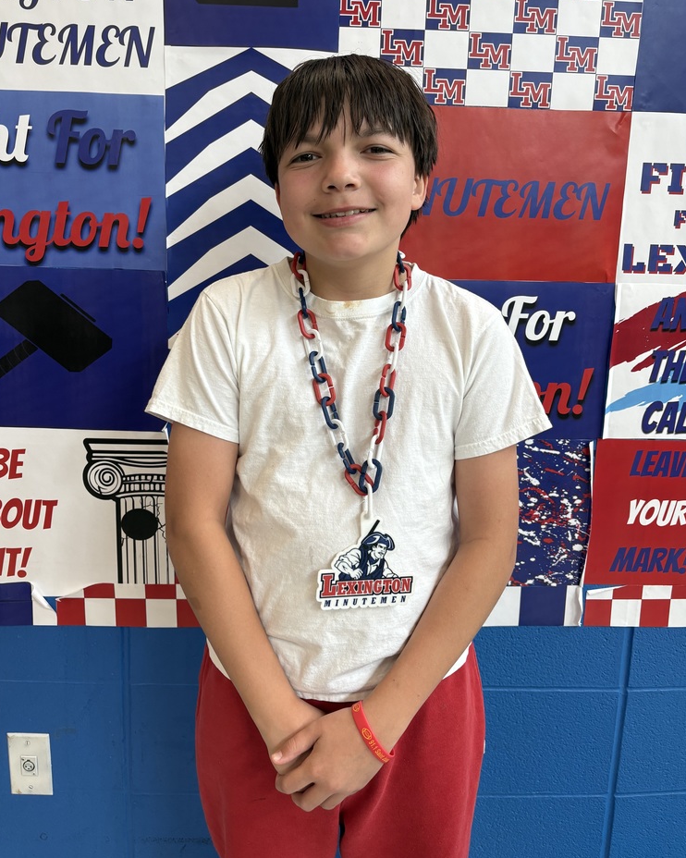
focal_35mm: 28
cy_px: 388
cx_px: 334
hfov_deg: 51.5
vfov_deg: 62.1
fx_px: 711
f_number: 1.6
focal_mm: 5.96
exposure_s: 1/120
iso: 80
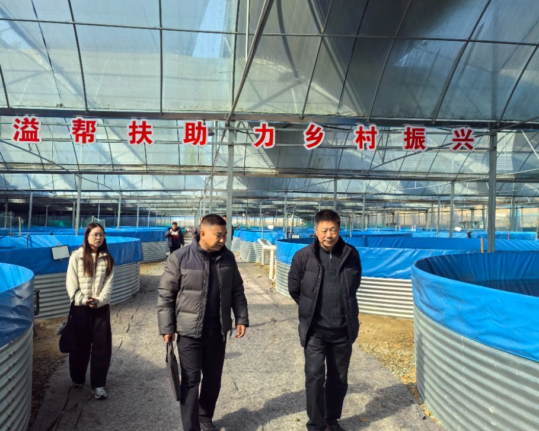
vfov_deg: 50.0
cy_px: 215
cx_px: 245
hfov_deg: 60.3
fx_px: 463
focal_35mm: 29
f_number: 1.9
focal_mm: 5.52
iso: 50
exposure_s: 1/685
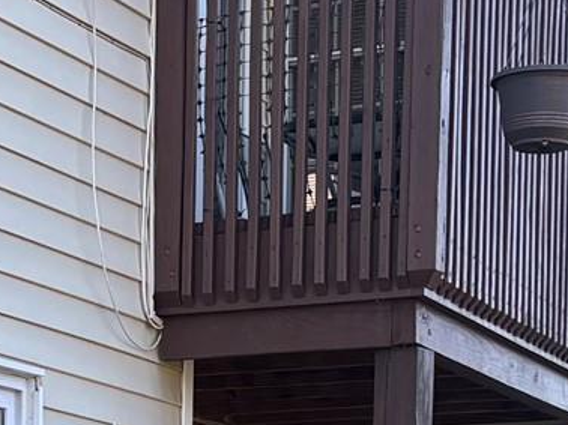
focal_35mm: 141
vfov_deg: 9.5
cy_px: 978
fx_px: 2312
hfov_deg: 13.8
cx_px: -11
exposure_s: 1/397
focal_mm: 5.96
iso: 50
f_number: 1.6
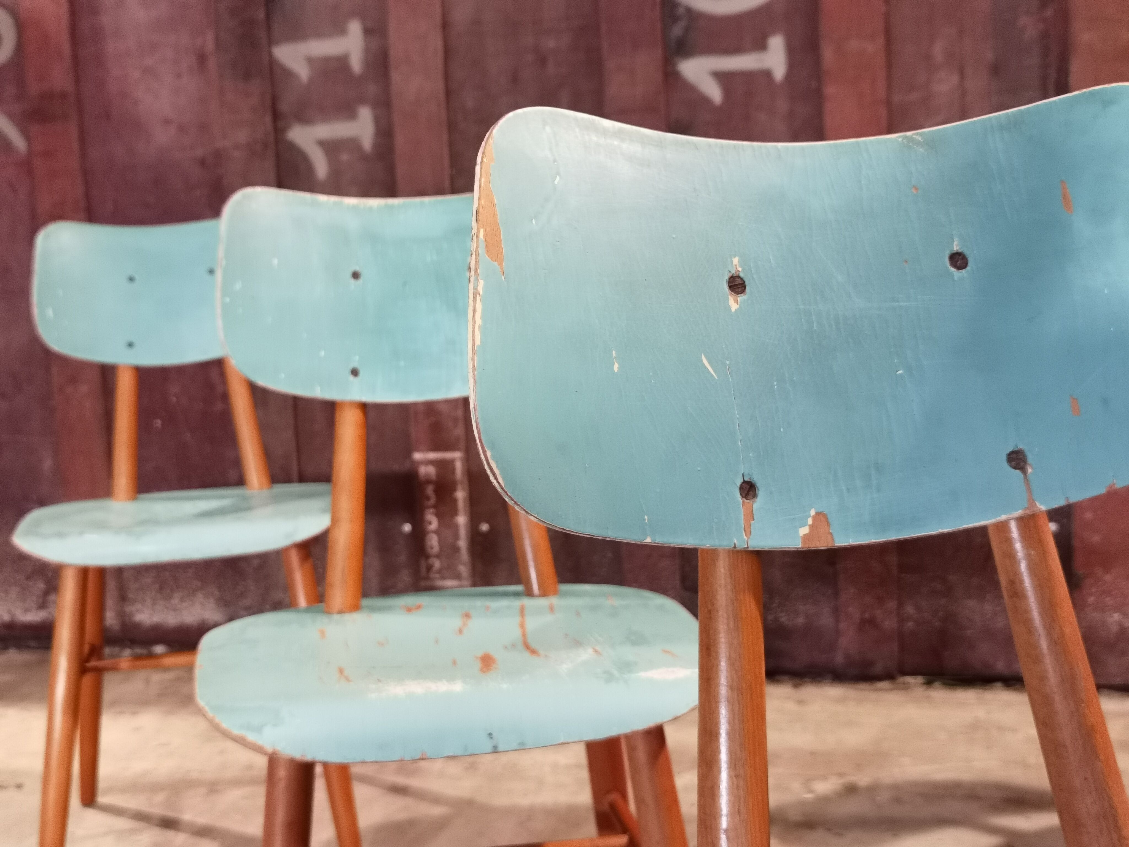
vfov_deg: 36.0
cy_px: 424
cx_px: 564
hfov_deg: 46.8
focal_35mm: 40
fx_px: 1305
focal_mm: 6.71
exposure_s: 1/33.3
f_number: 1.9
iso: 320
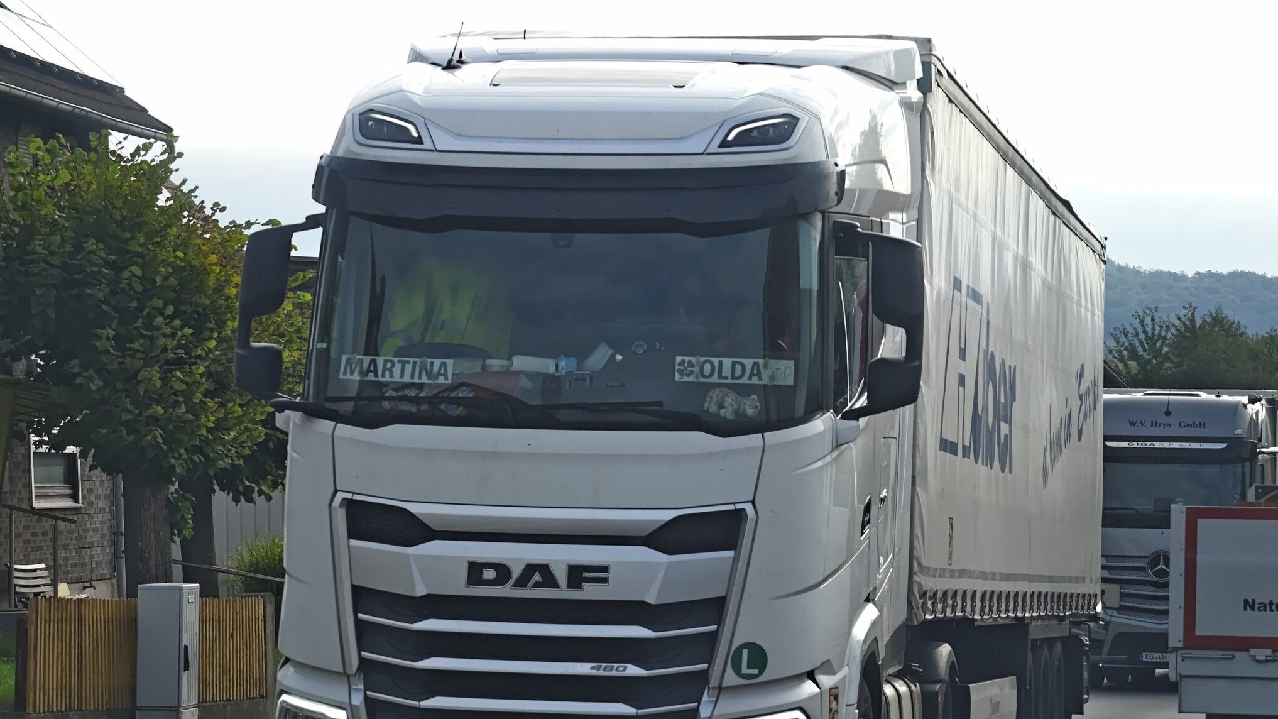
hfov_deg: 22.9
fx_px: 3151
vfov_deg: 13.0
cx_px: 640
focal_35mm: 93
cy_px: 469
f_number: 2.3
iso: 200
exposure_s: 1/800
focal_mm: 22.5
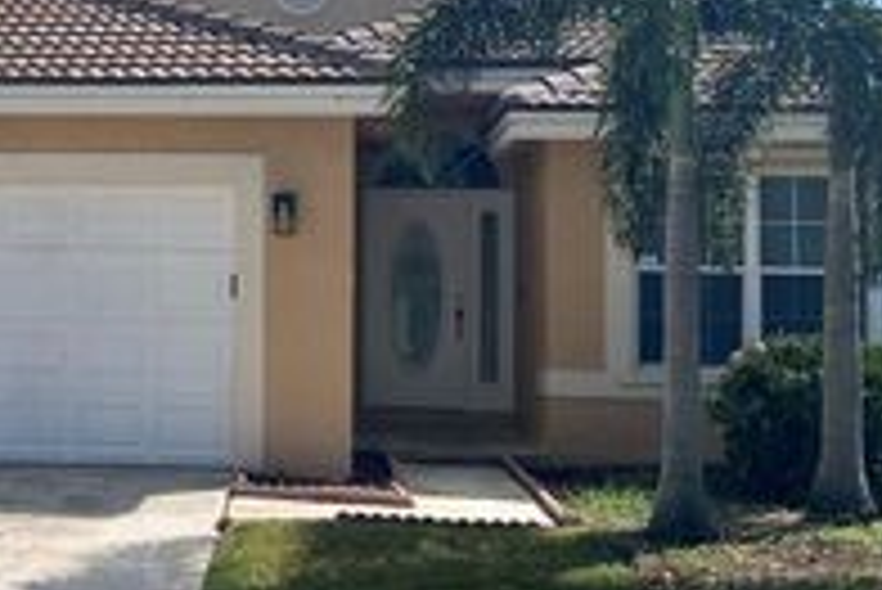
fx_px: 1692
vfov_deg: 19.7
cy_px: 218
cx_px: 148
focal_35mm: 69
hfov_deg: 28.5
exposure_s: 1/5025
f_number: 1.8
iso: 32
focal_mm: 4.25
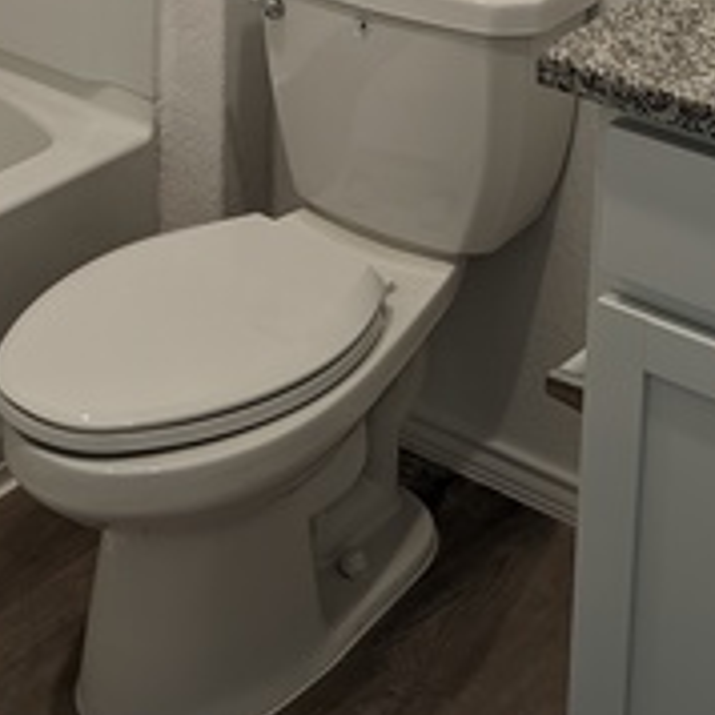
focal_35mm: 76
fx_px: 1776
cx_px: 386
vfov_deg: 20.9
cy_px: -189
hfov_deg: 22.8
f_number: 1.85
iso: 48
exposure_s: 1/40
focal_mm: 6.81
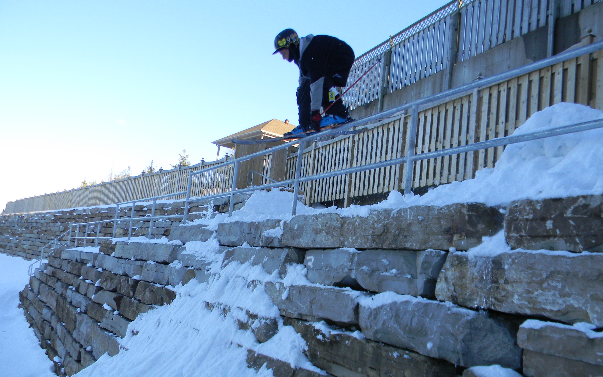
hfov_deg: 62.9
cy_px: 222
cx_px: 303
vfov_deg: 41.7
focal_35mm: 30
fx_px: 493
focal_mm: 5
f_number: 3.5
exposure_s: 1/196
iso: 80
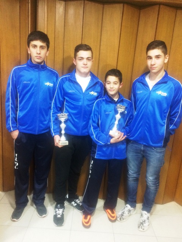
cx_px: 91
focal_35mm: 29
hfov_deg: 48.2
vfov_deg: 61.7
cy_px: 121
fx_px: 203
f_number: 2.2
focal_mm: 4.15
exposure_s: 1/33
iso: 320
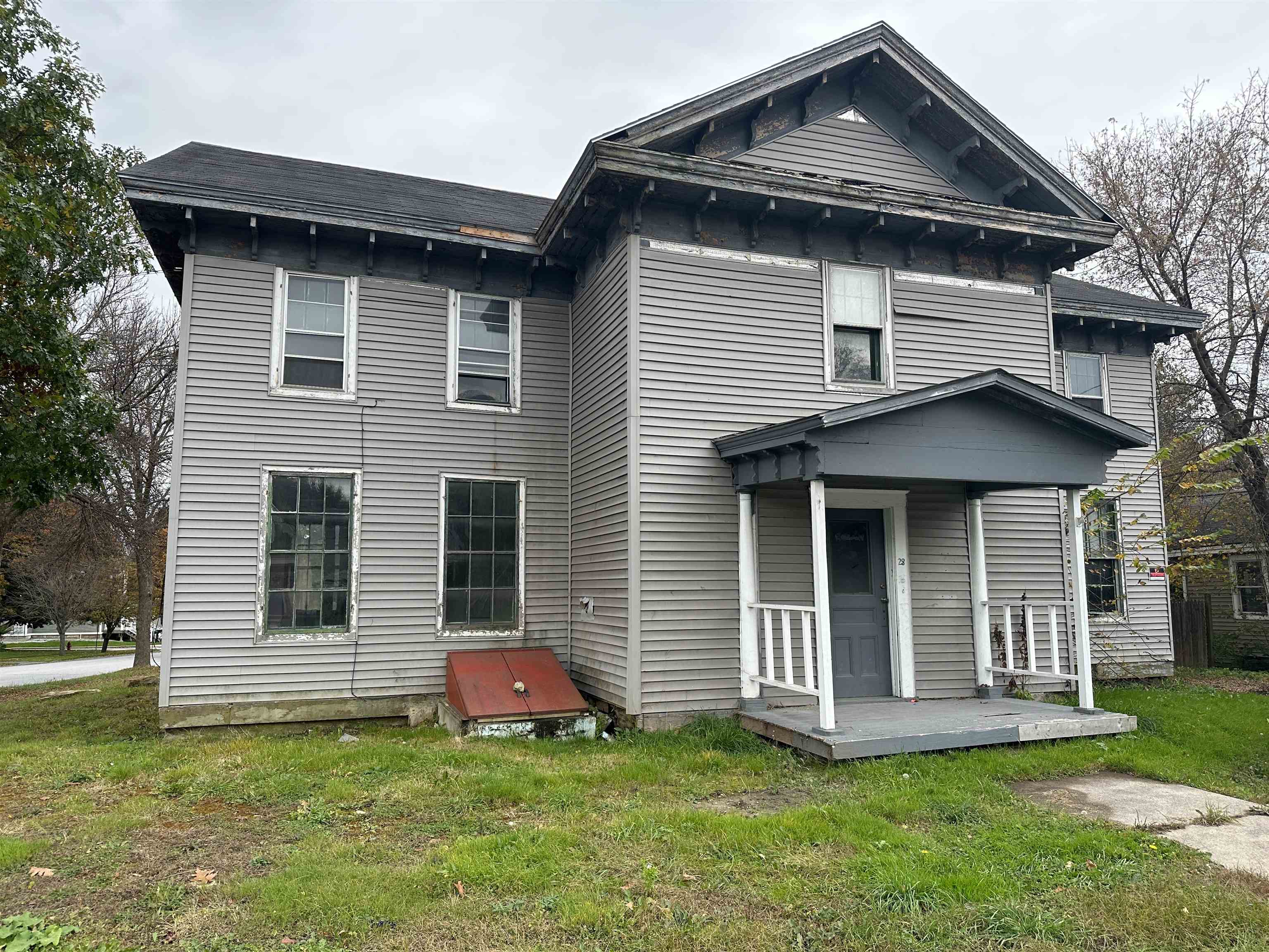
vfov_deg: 56.8
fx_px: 880
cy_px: 476
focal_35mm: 24
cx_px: 634
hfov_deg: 71.6
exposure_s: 1/458
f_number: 1.78
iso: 80
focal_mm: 6.86
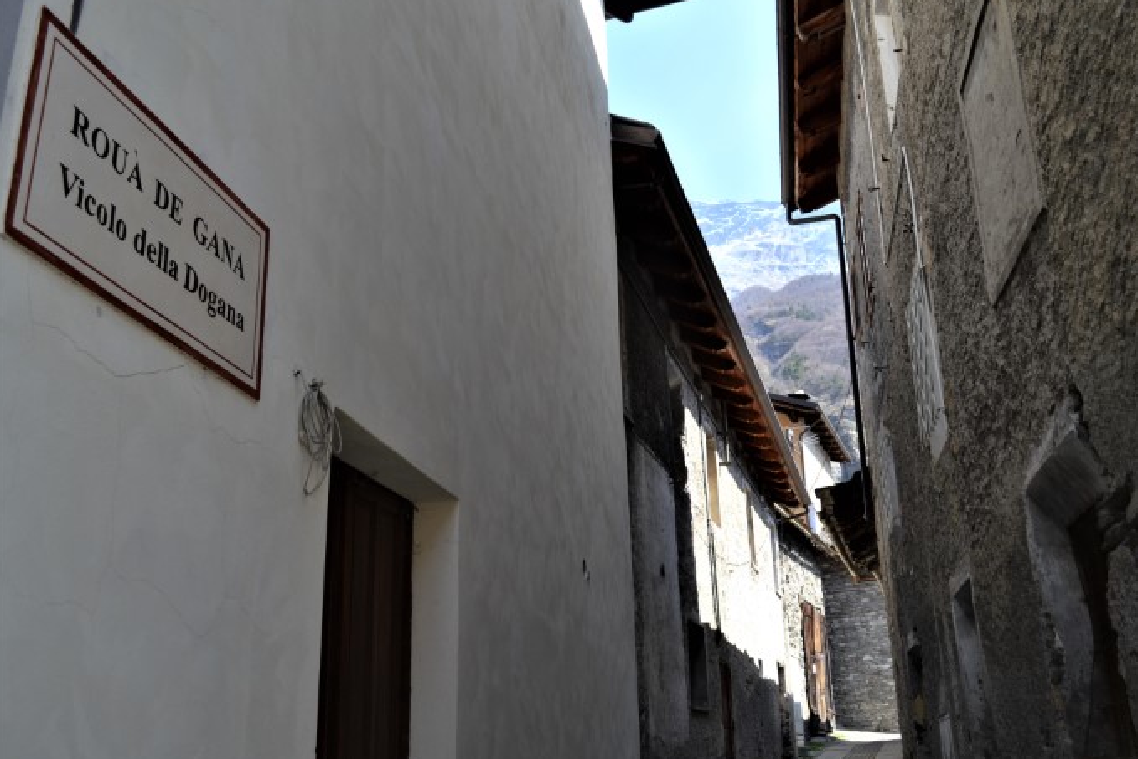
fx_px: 1107
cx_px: 597
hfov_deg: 54.4
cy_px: 380
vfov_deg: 37.9
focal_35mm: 35
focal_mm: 22
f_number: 5.6
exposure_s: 1/125
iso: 250
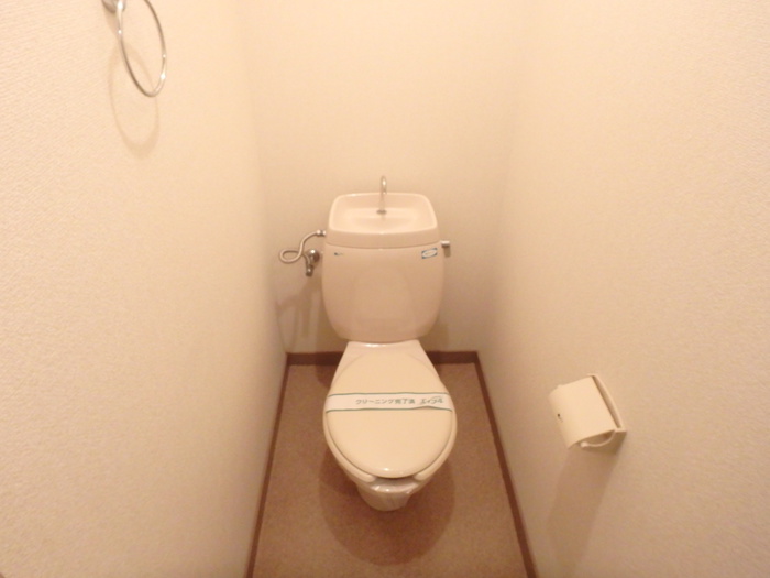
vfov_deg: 63.4
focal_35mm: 21
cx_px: 385
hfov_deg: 79.0
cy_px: 289
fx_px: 467
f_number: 3.5
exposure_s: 1/15
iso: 800
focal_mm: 3.7
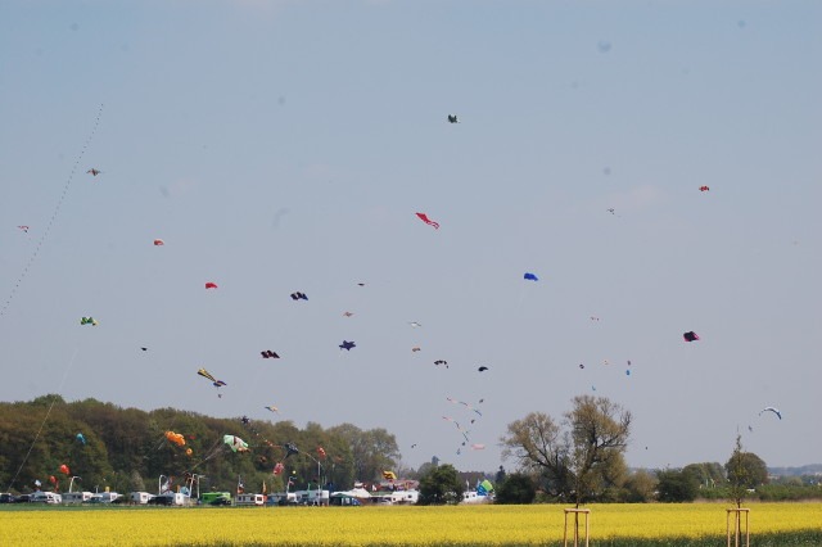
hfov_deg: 19.5
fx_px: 2396
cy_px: 274
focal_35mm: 105
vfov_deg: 13.0
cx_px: 411
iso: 200
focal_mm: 70
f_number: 11
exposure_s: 1/400
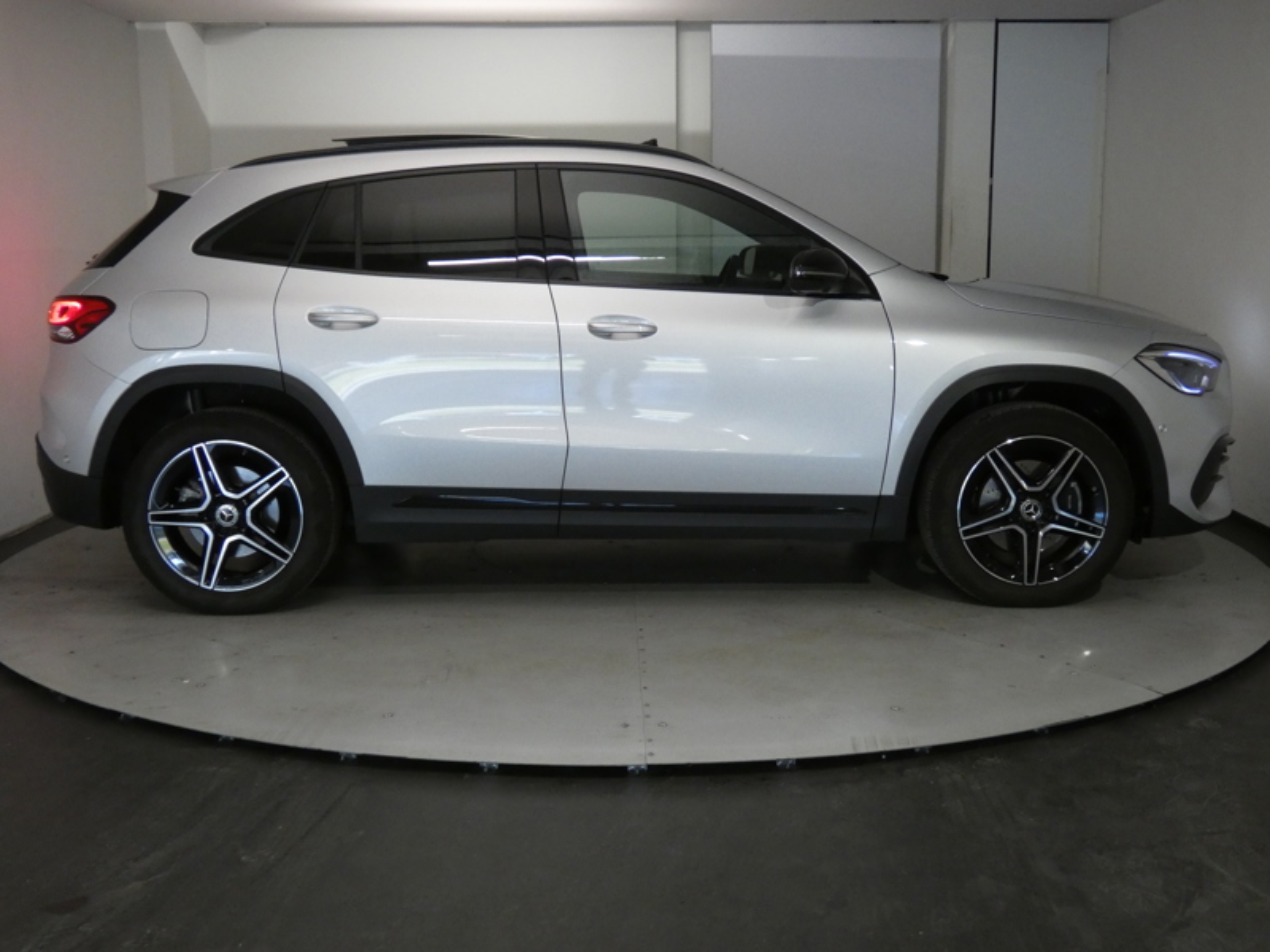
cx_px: 635
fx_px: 1431
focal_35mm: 39
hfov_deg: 47.9
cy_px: 476
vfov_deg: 36.8
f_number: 3.6
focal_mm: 7.1
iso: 500
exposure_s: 1/80
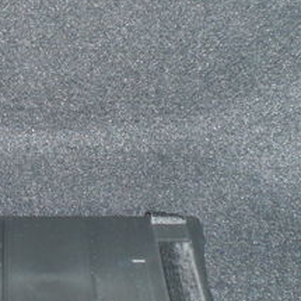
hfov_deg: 17.3
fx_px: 984
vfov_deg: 17.3
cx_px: 69
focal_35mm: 100
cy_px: 63
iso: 200
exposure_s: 1/60
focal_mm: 6.3
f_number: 3.1
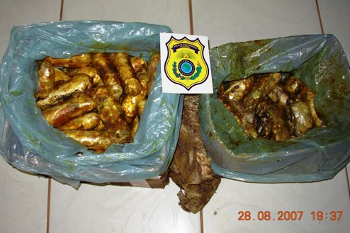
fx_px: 389
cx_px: 174
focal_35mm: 40
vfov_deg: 33.4
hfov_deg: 48.5
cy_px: 111
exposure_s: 1/32
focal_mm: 6.3
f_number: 2.9
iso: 50
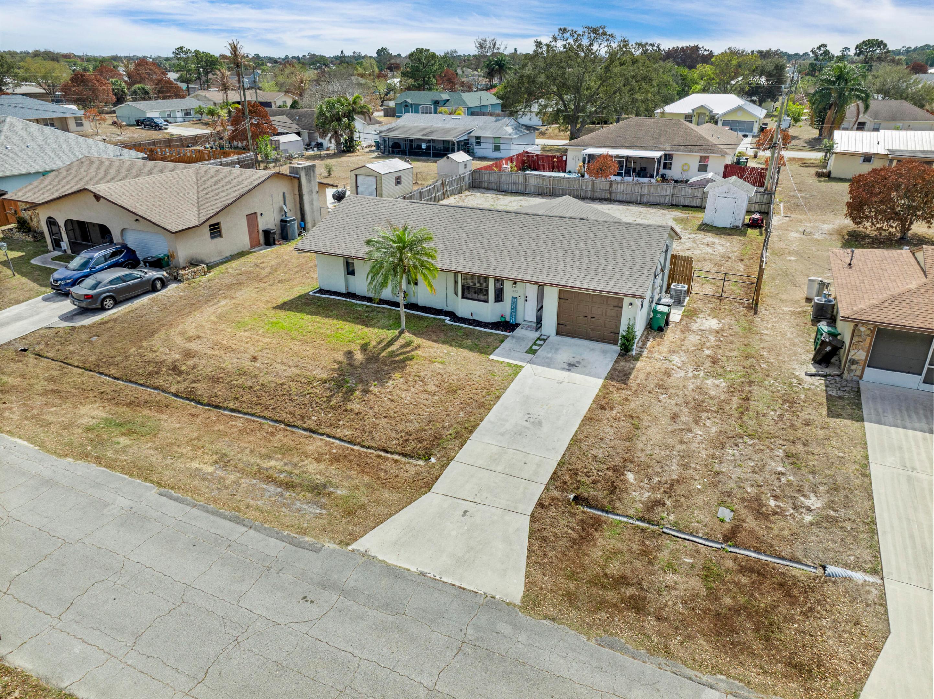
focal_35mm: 24
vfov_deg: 56.8
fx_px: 647
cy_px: 350
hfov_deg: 71.6
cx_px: 467
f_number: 2.8
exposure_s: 1/1600
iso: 100
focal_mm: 12.29
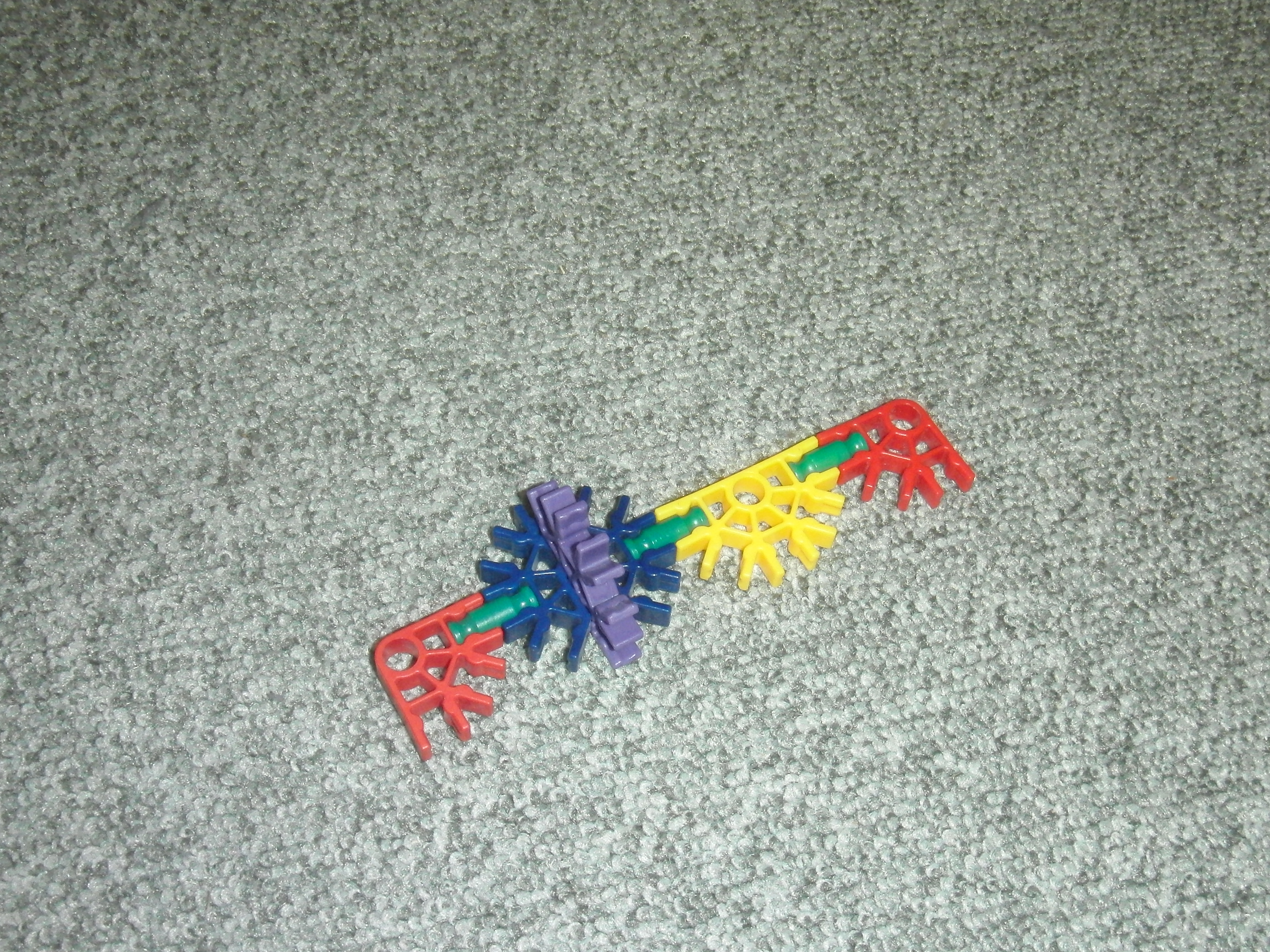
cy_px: 530
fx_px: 1578
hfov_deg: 43.8
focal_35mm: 43
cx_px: 702
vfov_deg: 33.6
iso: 250
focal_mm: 6.66
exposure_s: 1/40
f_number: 3.9
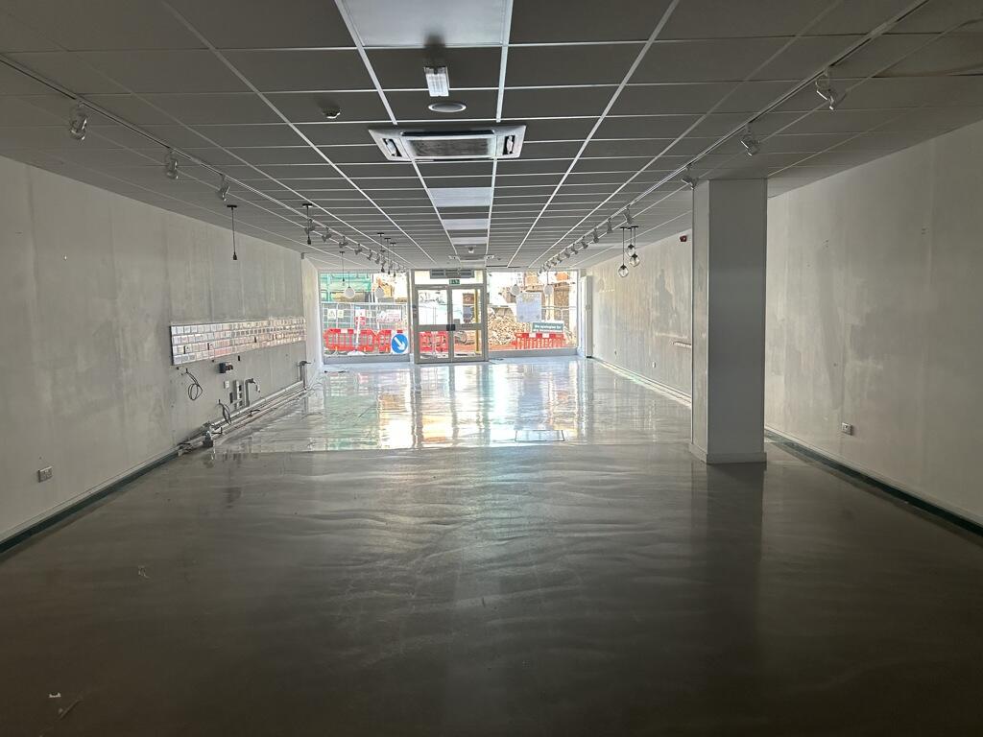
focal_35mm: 26
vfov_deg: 53.1
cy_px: 368
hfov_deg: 67.3
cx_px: 492
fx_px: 738
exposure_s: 1/121
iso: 100
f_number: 1.5
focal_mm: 5.7
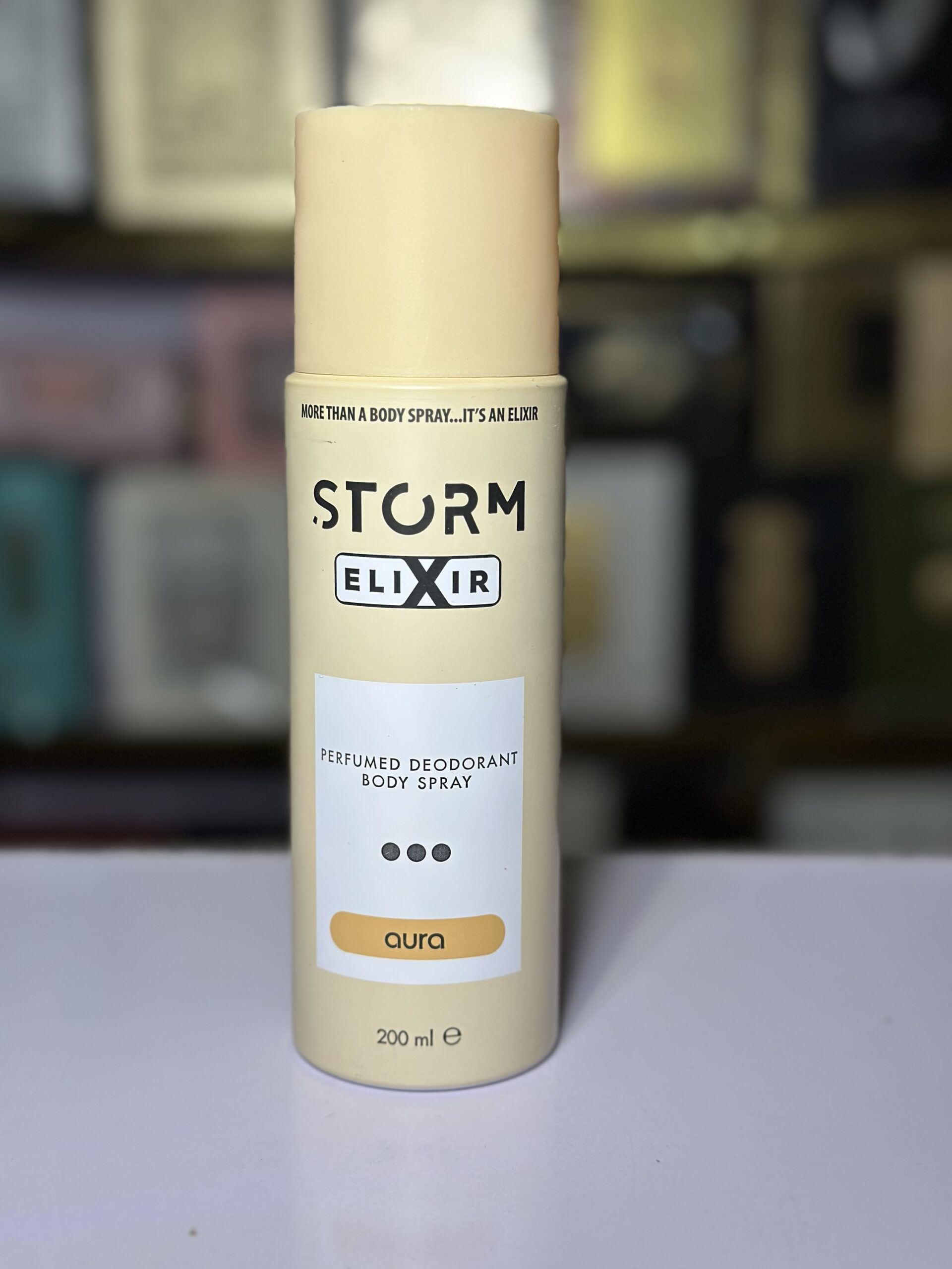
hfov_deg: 30.3
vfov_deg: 39.7
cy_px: 634
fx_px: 1760
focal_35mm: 48
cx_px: 476
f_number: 1.78
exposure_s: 1/100
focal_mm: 6.86
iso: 100
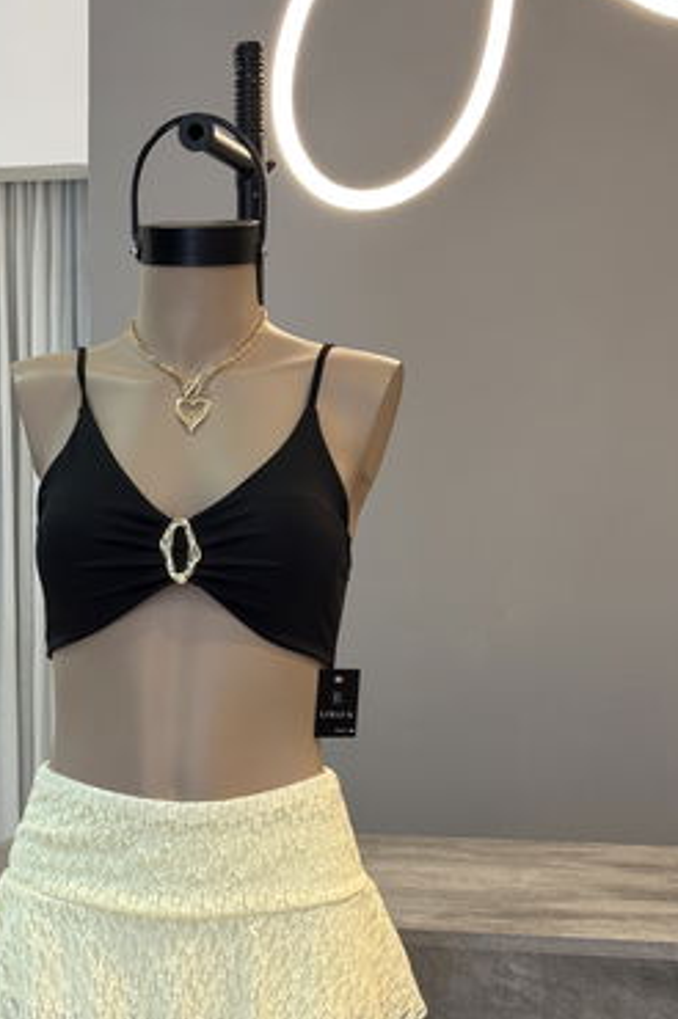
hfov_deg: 18.8
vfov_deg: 27.9
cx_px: 160
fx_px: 2038
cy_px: 698
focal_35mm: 72
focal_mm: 6.76
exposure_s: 1/100
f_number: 1.78
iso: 64
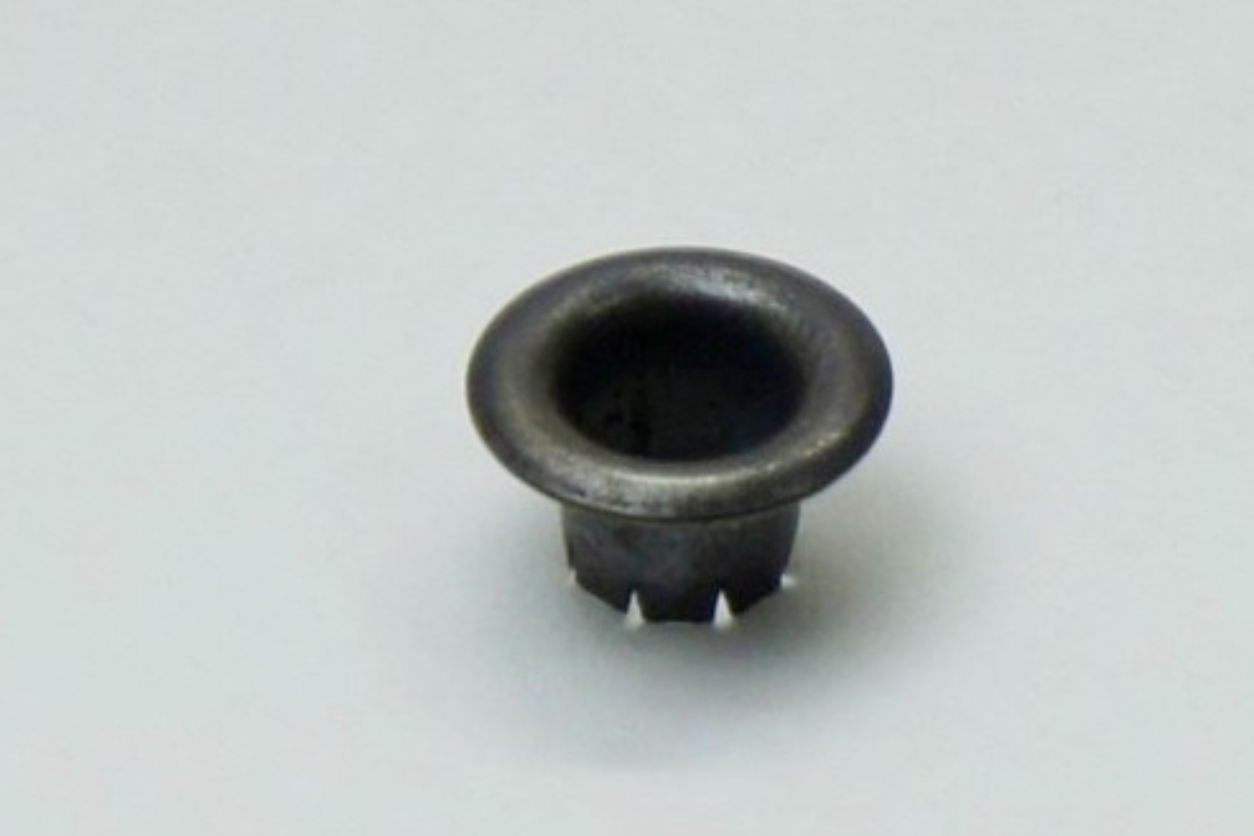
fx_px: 3504
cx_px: 698
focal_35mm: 101
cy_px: 431
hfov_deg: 20.3
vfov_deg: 13.6
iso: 200
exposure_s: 1/60
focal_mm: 55
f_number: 5.6
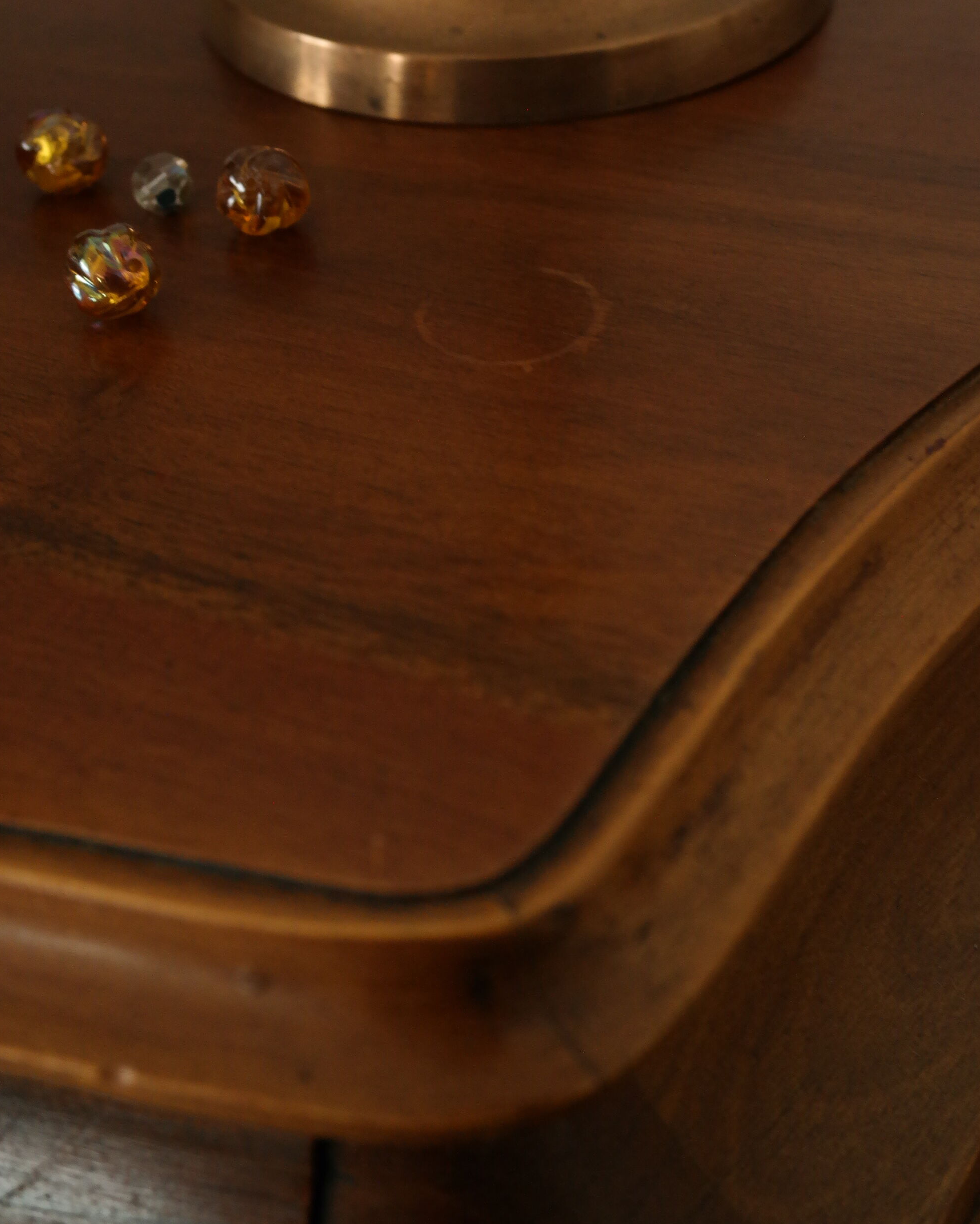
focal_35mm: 56
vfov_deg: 33.5
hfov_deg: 27.1
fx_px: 2030
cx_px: 484
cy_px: 504
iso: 1600
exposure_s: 1/50
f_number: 5.6
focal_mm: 32
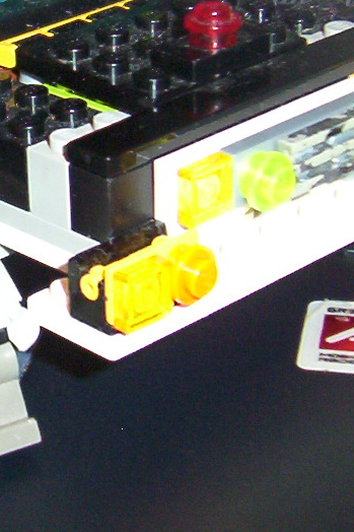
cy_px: 147
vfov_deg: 17.4
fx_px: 1727
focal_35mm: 117
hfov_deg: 11.3
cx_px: -160
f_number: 2.76
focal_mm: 5.54
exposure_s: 1/30
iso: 140
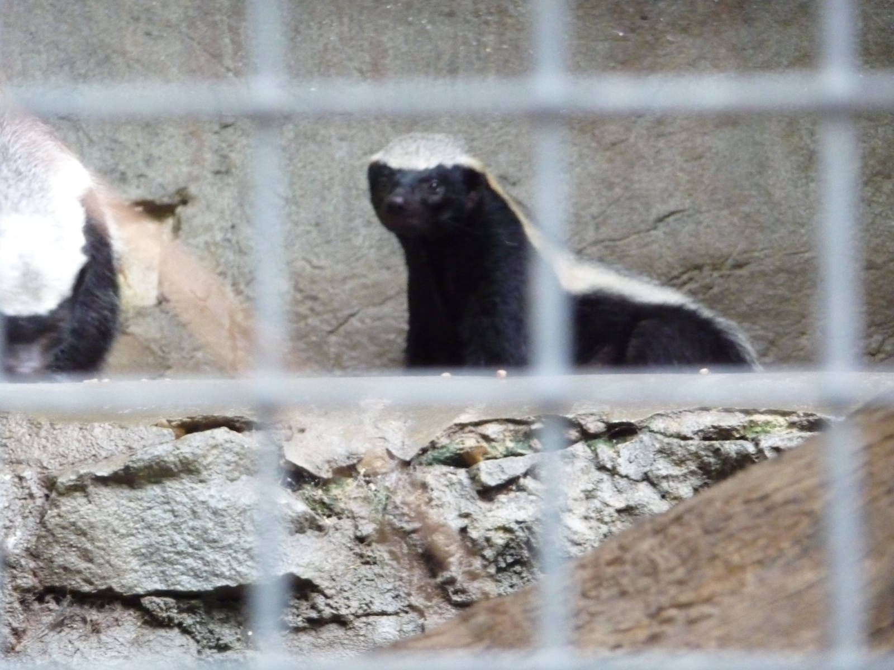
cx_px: 447
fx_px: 7231
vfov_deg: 5.3
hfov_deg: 7.1
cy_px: 335
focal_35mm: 280
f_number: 4.9
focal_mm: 47
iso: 800
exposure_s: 1/40
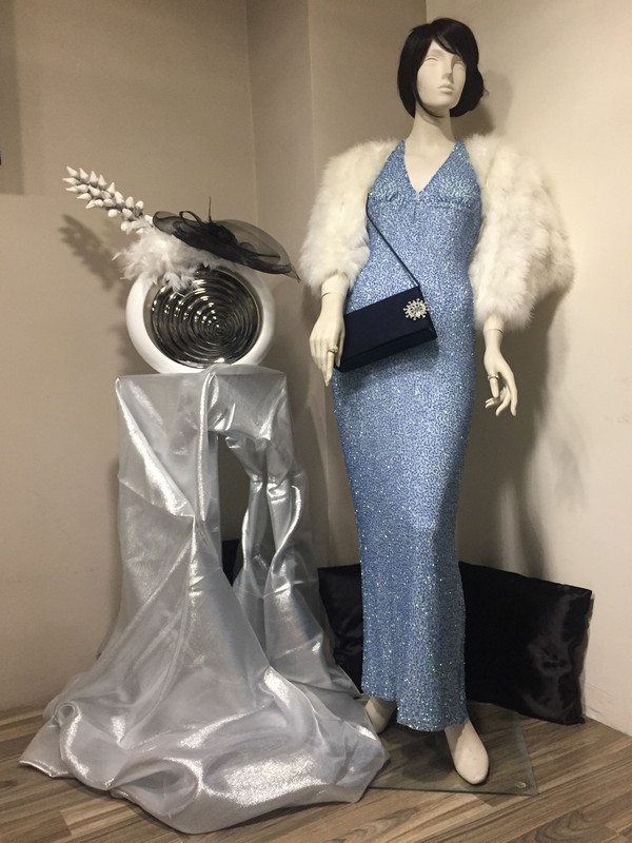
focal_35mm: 29
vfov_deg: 61.7
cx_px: 316
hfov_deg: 48.2
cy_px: 422
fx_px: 706
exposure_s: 1/33
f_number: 2.2
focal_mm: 4.15
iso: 250
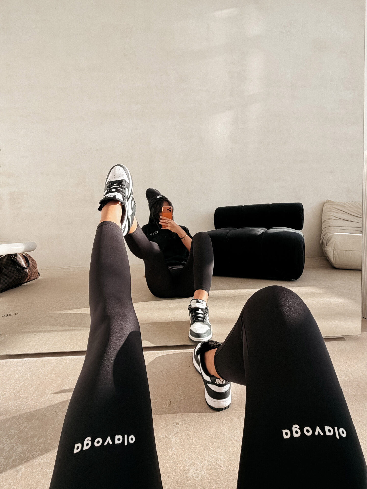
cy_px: 244
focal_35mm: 14
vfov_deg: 102.1
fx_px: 198
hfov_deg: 85.7
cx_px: 184
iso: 50
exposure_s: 1/500
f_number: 2.2
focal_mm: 2.22
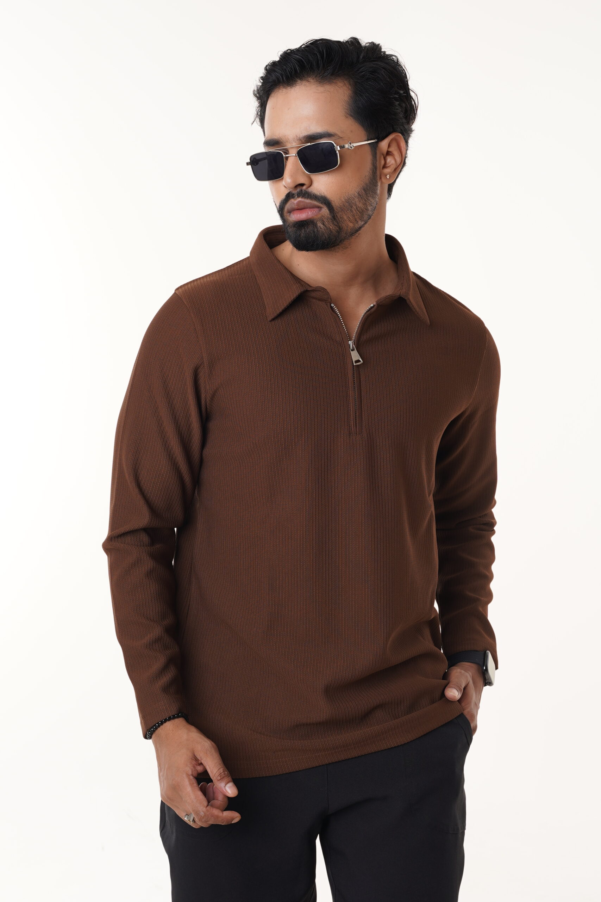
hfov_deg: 25.1
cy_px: 451
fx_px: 1352
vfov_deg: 36.9
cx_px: 300
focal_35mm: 54
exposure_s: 1/100
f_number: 8
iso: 100
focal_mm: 36.3
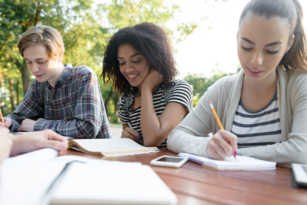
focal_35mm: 34
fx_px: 290
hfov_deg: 55.8
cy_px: 102
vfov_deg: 38.9
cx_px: 154
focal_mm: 34
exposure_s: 1/160
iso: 400
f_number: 3.2
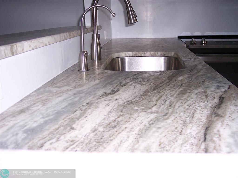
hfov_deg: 47.9
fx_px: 268
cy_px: 89
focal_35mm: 39
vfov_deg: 36.8
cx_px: 119
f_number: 2.8
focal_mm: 8
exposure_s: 1/60
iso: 100
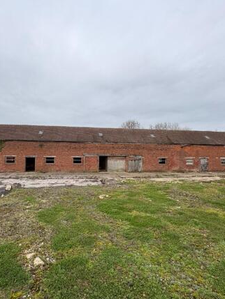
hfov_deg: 68.4
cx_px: 97
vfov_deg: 84.6
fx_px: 165
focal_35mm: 19
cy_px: 152
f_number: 2.2
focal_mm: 2.22
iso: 40
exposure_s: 1/625
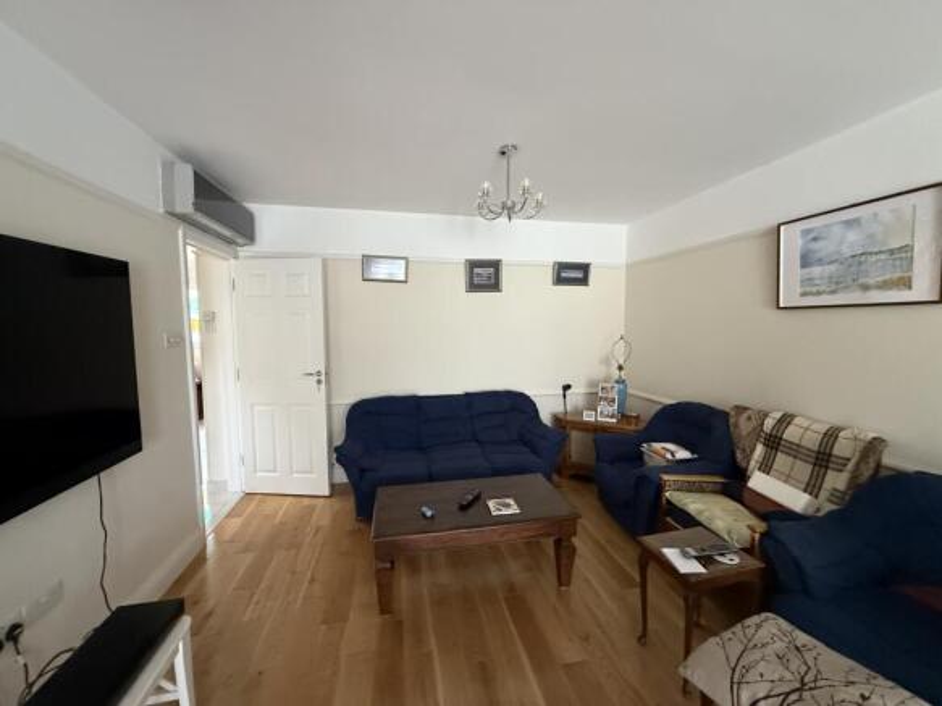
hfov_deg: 102.1
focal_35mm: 14
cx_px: 471
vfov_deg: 85.7
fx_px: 381
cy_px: 353
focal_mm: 2.22
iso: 640
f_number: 2.2
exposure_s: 1/60
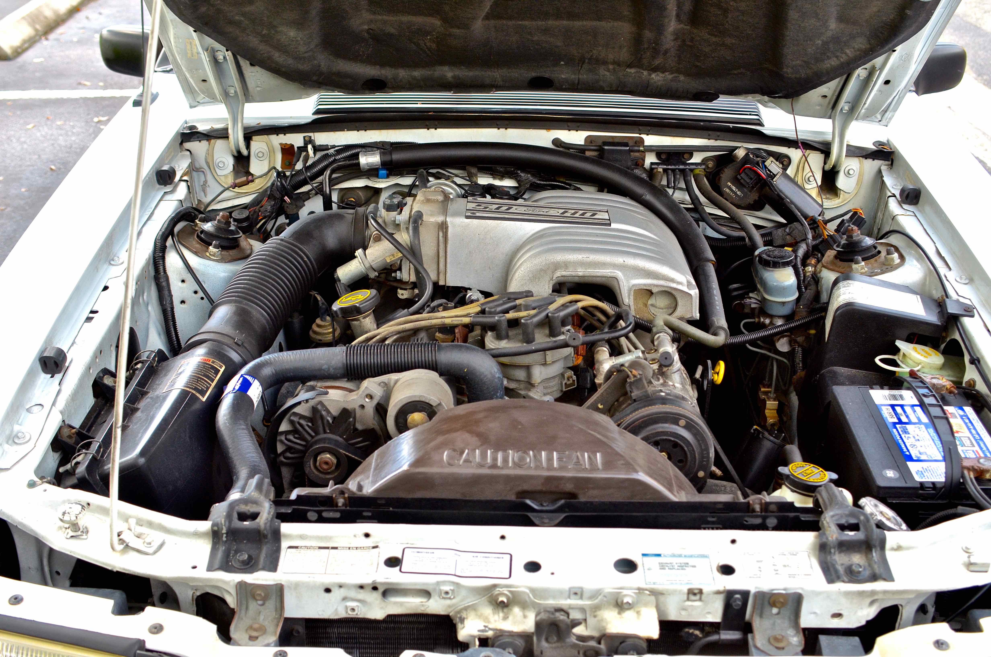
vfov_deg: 31.8
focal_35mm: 42
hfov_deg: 46.5
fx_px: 1154
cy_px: 328
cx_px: 496
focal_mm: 28
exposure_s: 1/400
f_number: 5
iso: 400
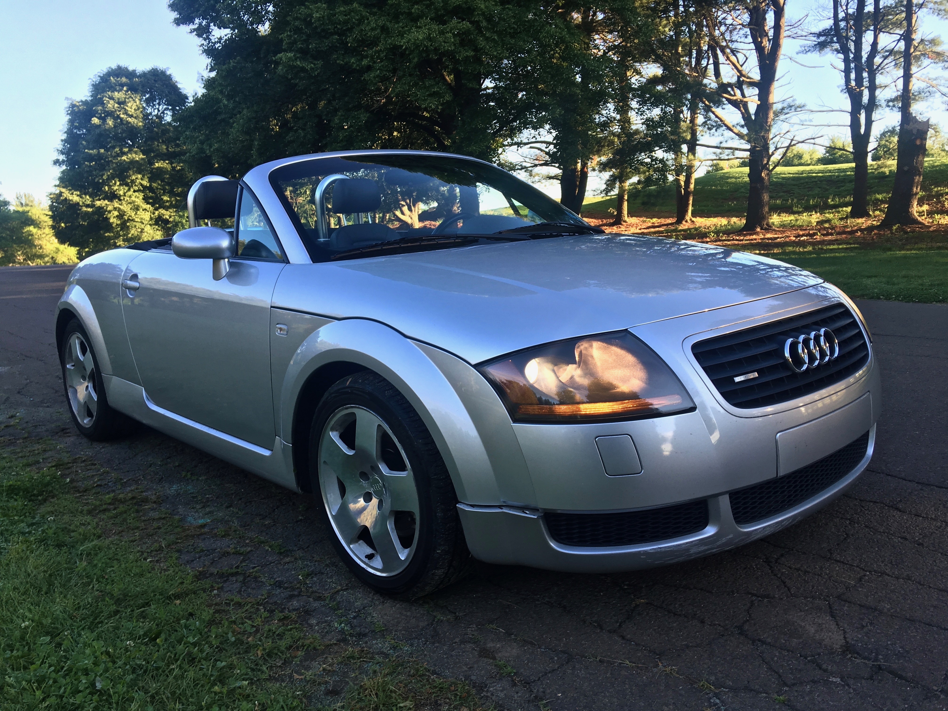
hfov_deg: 61.7
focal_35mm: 29
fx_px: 794
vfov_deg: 48.2
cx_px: 474
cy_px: 356
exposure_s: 1/120
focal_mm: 4.15
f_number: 2.2
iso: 25
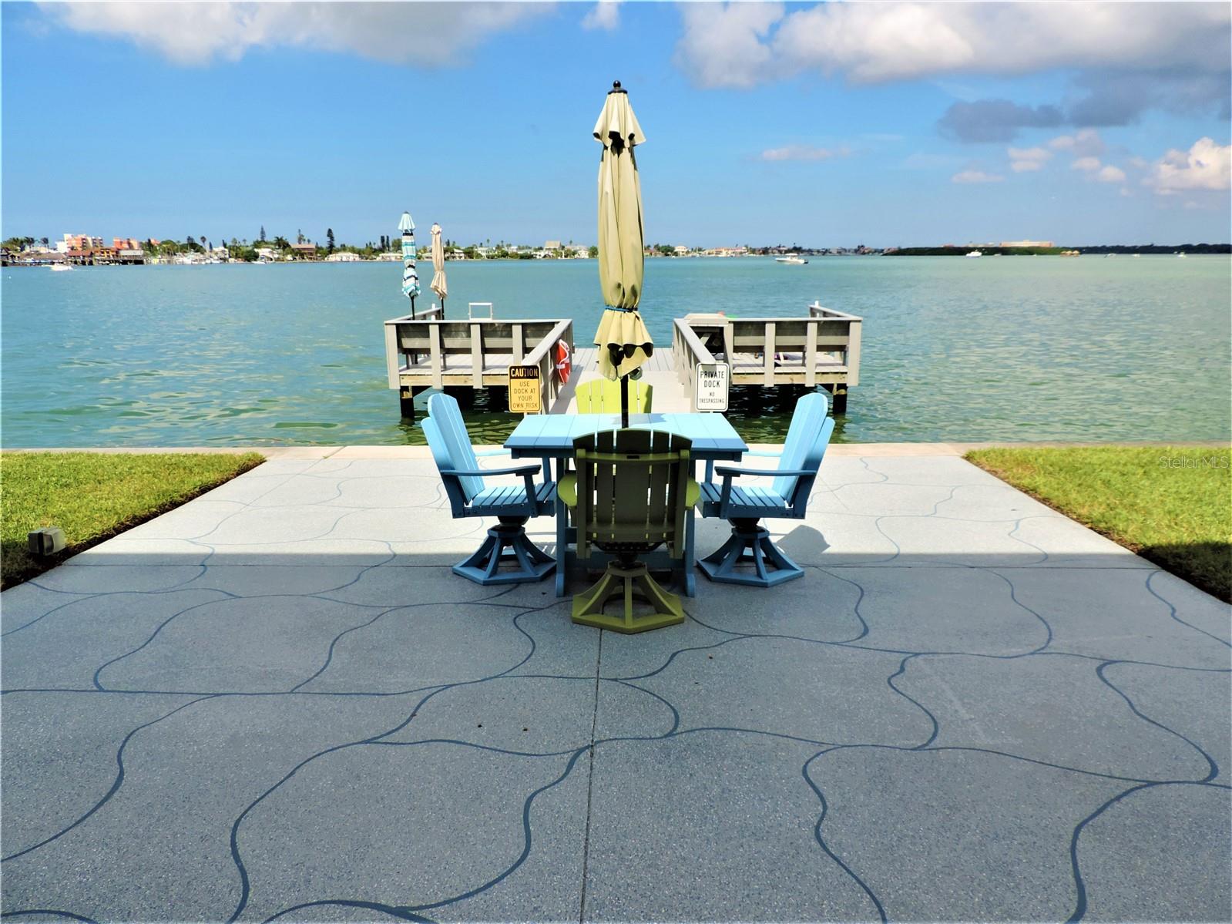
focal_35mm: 24
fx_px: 854
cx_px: 616
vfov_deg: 56.8
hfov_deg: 71.6
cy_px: 462
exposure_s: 1/1250
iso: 80
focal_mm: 4.3
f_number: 3.3
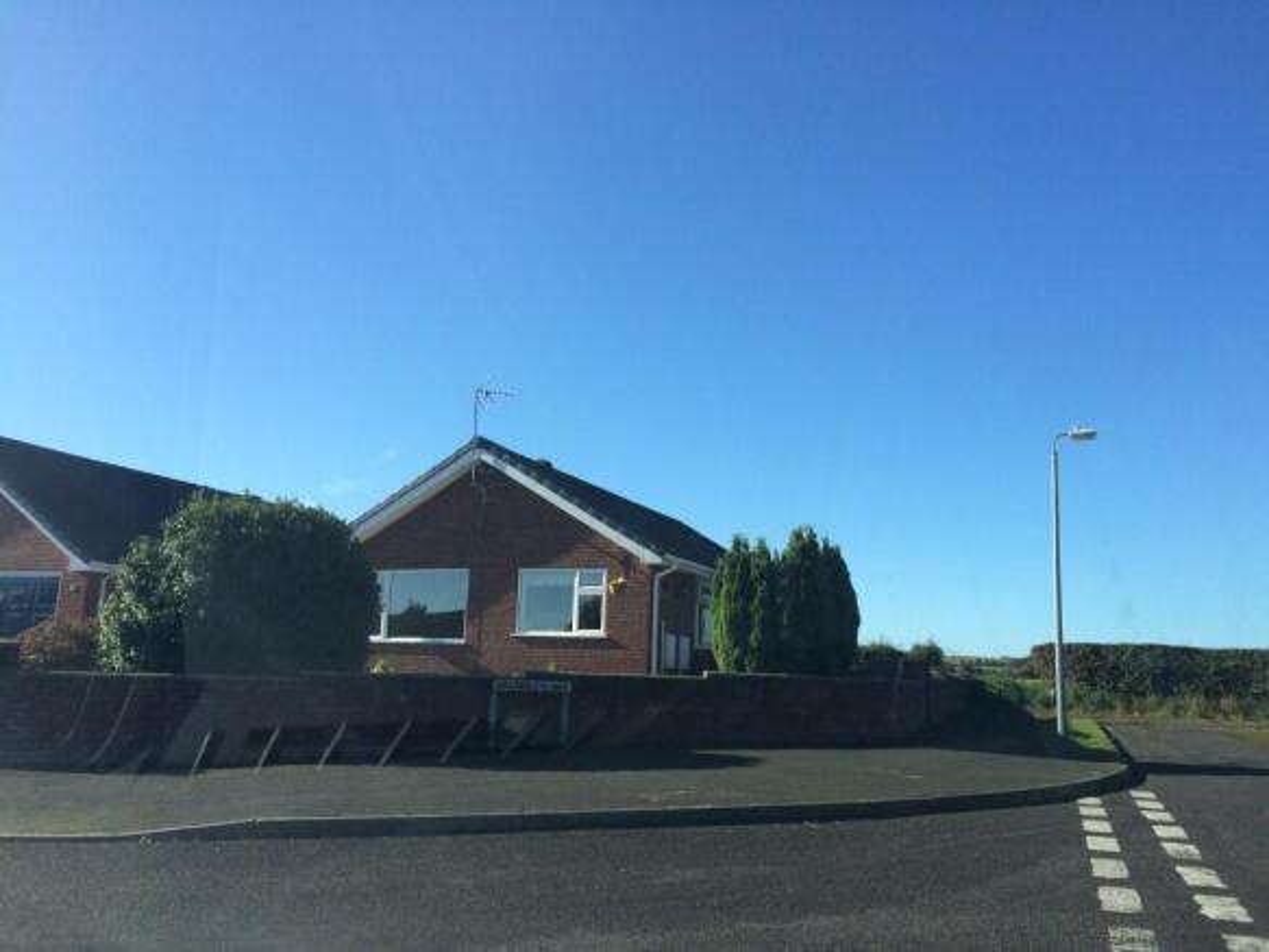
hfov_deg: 61.7
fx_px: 1063
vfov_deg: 48.2
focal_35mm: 29
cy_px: 476
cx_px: 634
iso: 32
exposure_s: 1/1414
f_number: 2.2
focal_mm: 4.15
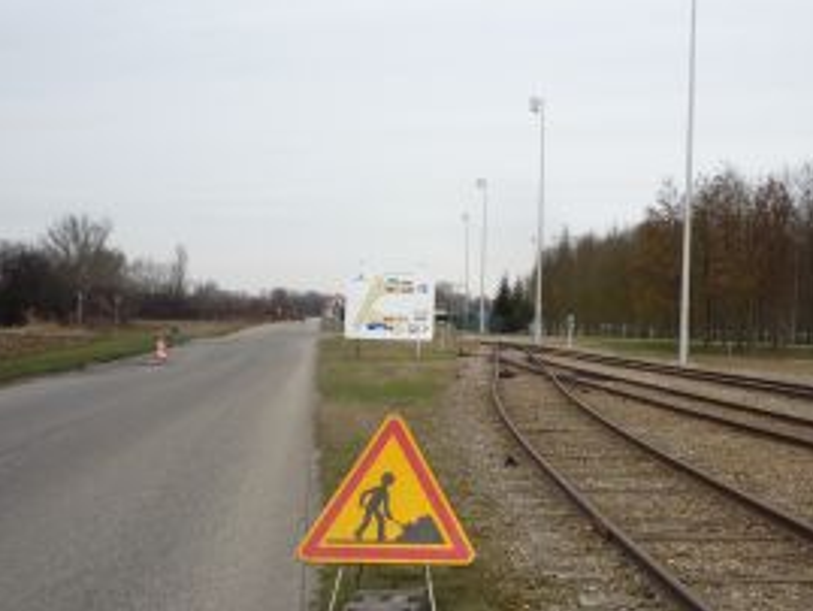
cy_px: 336
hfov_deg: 33.5
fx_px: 1339
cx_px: 529
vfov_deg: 25.7
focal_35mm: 57
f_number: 4
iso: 100
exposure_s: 1/500
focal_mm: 5.2
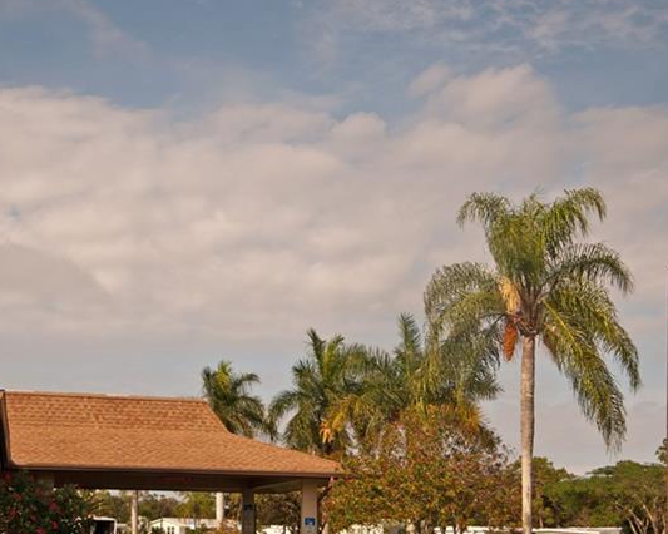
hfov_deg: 34.5
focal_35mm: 54
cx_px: 243
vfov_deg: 27.9
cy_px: 367
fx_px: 1067
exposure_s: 1/500
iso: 100
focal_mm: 20
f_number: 8
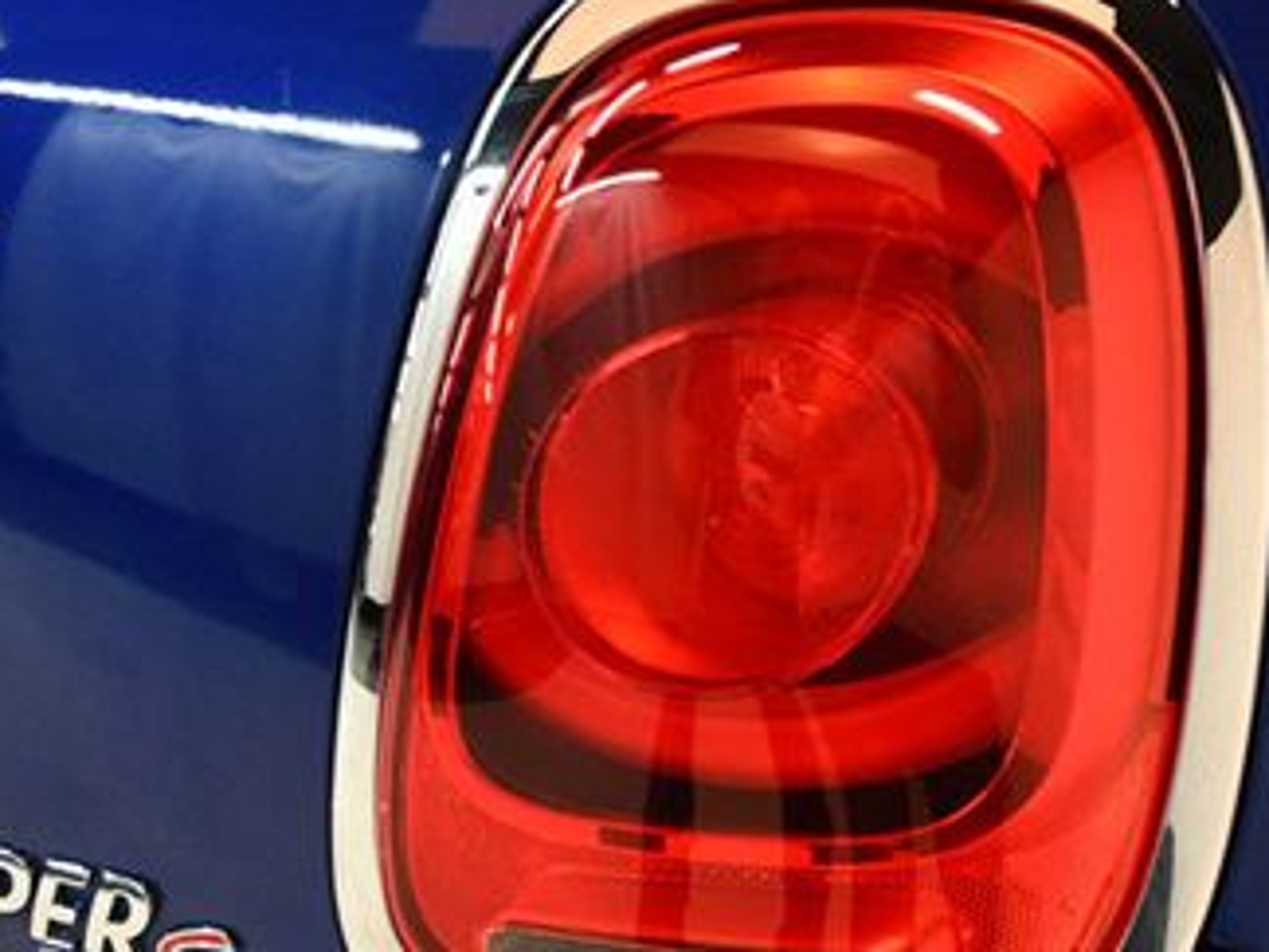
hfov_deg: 21.4
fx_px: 3336
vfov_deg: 16.2
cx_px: 862
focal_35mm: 91
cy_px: 595
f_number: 4
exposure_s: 1/125
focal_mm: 32
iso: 2500
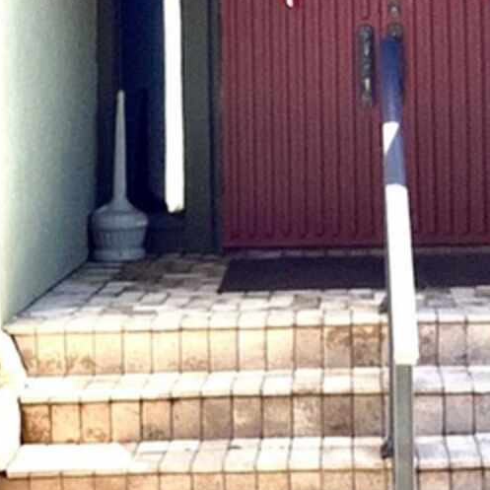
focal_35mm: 94
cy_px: 0
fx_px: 1505
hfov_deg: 18.3
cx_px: 387
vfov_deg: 18.0
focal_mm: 3.3
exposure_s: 1/436
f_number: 2.4
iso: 25
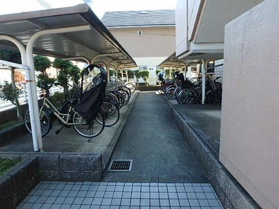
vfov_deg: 63.4
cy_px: 104
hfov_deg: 79.0
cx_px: 140
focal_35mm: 21
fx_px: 169
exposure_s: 1/125
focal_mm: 3.7
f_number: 3.5
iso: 125
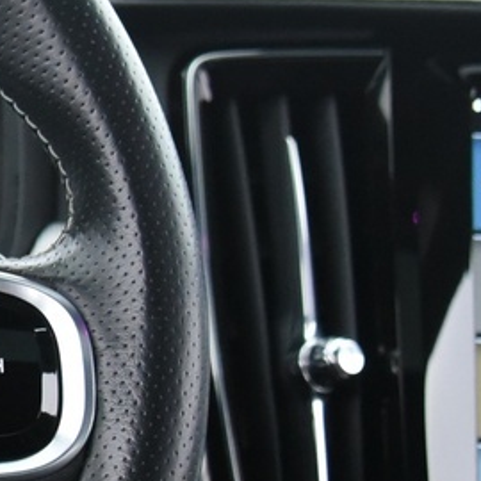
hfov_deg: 10.2
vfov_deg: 11.0
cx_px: -495
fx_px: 2484
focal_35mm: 158
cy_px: 330
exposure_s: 1/20
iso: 4000
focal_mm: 31
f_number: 4
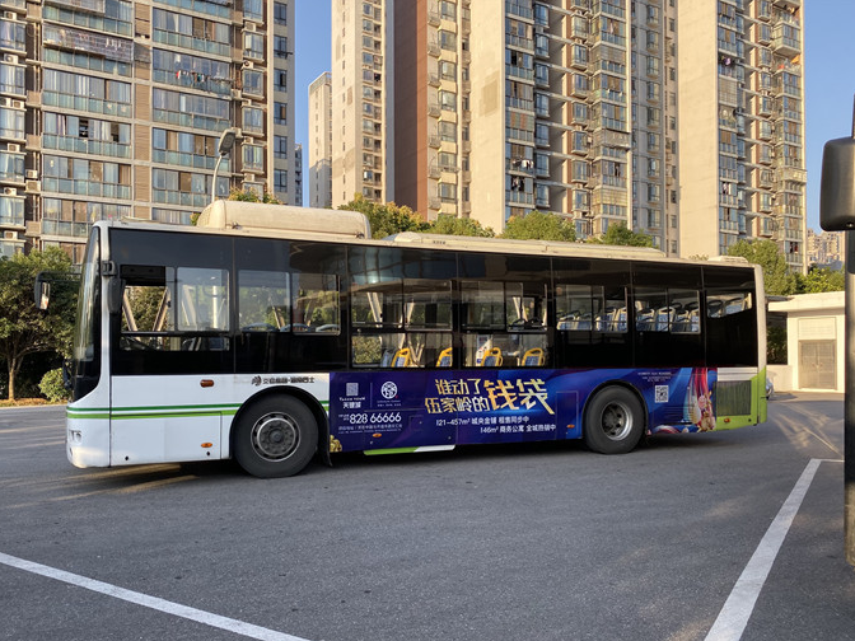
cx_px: 402
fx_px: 716
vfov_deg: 48.2
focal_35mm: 29
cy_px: 354
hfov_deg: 61.6
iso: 32
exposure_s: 1/577
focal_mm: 4.25
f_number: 1.8
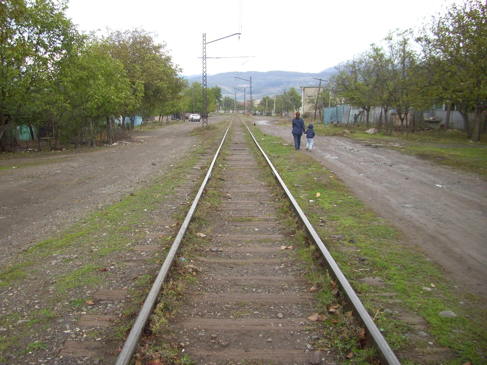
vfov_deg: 41.8
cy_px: 182
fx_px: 478
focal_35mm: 34
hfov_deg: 54.0
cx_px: 244
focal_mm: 5.7
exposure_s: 1/125
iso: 80
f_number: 2.9
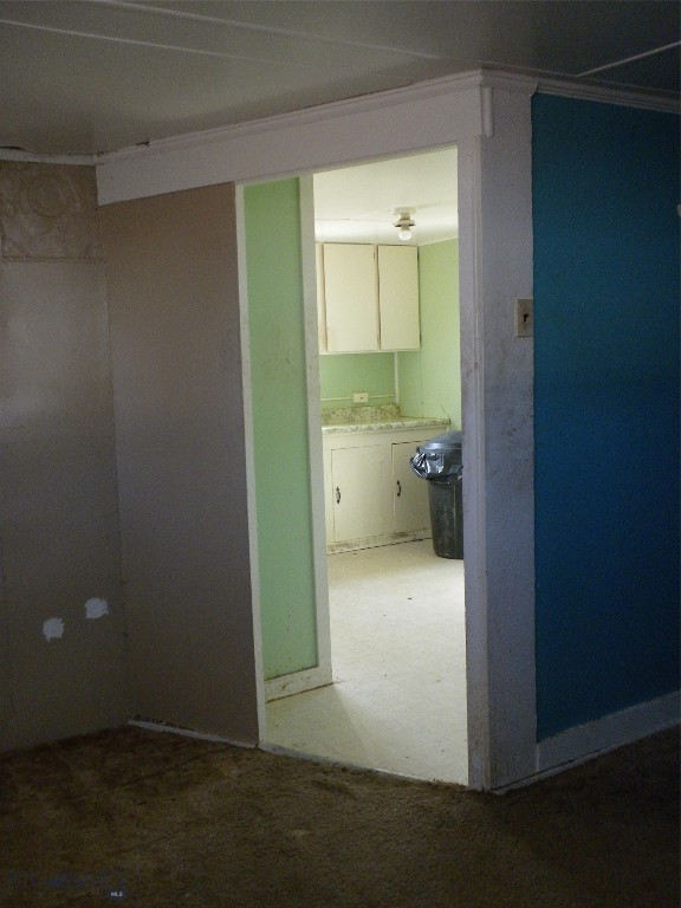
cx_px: 340
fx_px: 971
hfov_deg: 38.7
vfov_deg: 50.1
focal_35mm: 37
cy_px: 454
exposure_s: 1/72.4
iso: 376
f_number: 3.5
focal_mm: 6.6
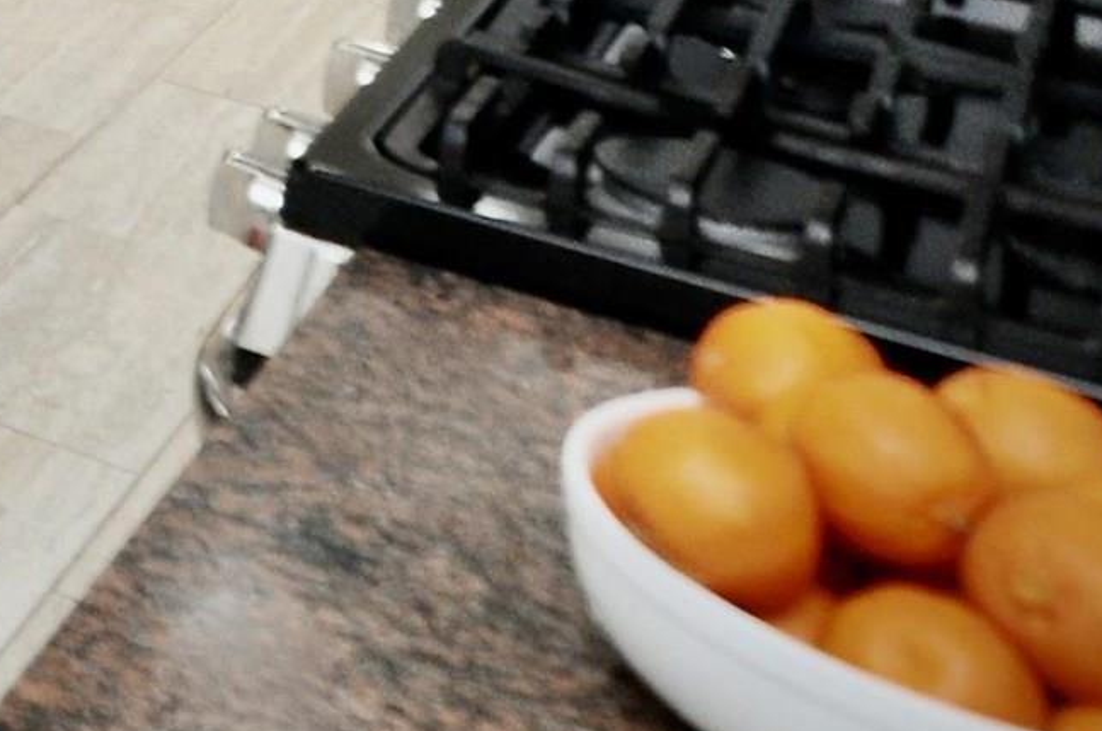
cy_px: -726
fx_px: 2395
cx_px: -1497
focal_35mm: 78
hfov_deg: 15.3
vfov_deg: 14.4
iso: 450
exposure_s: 1/60
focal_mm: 11
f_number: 4
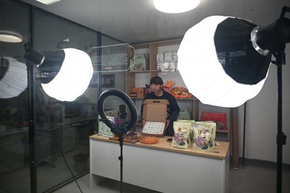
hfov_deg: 73.8
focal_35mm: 24
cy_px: 96
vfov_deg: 53.1
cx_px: 145
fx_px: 193
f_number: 4
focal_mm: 24
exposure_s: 1/500
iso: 1600
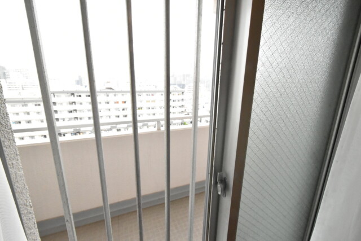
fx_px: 150
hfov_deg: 100.4
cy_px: 120
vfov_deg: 77.4
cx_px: 180
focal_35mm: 15
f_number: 13
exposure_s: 1/500
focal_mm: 10
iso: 6400
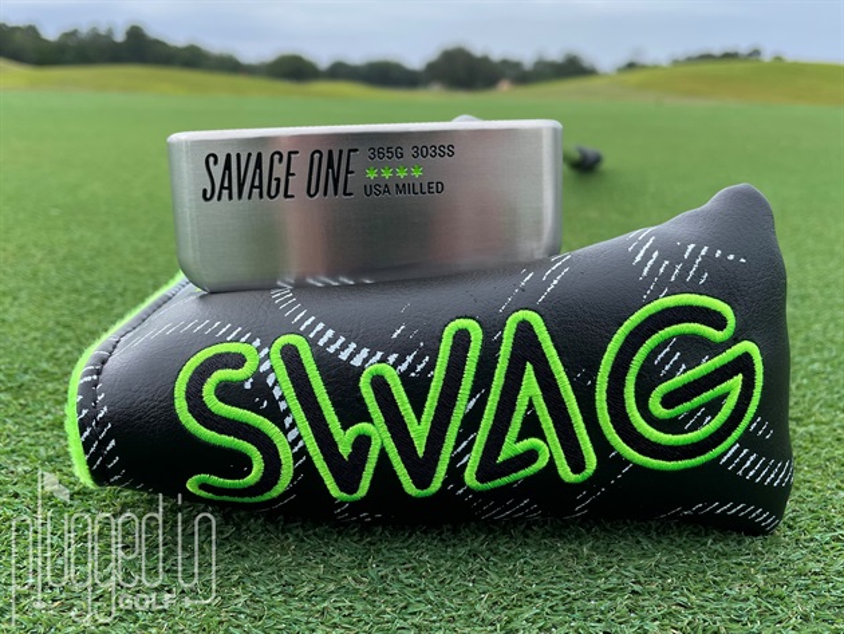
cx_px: 422
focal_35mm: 26
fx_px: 634
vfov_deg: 53.1
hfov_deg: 67.3
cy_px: 317
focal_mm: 4.2
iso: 32
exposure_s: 1/855
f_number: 1.6
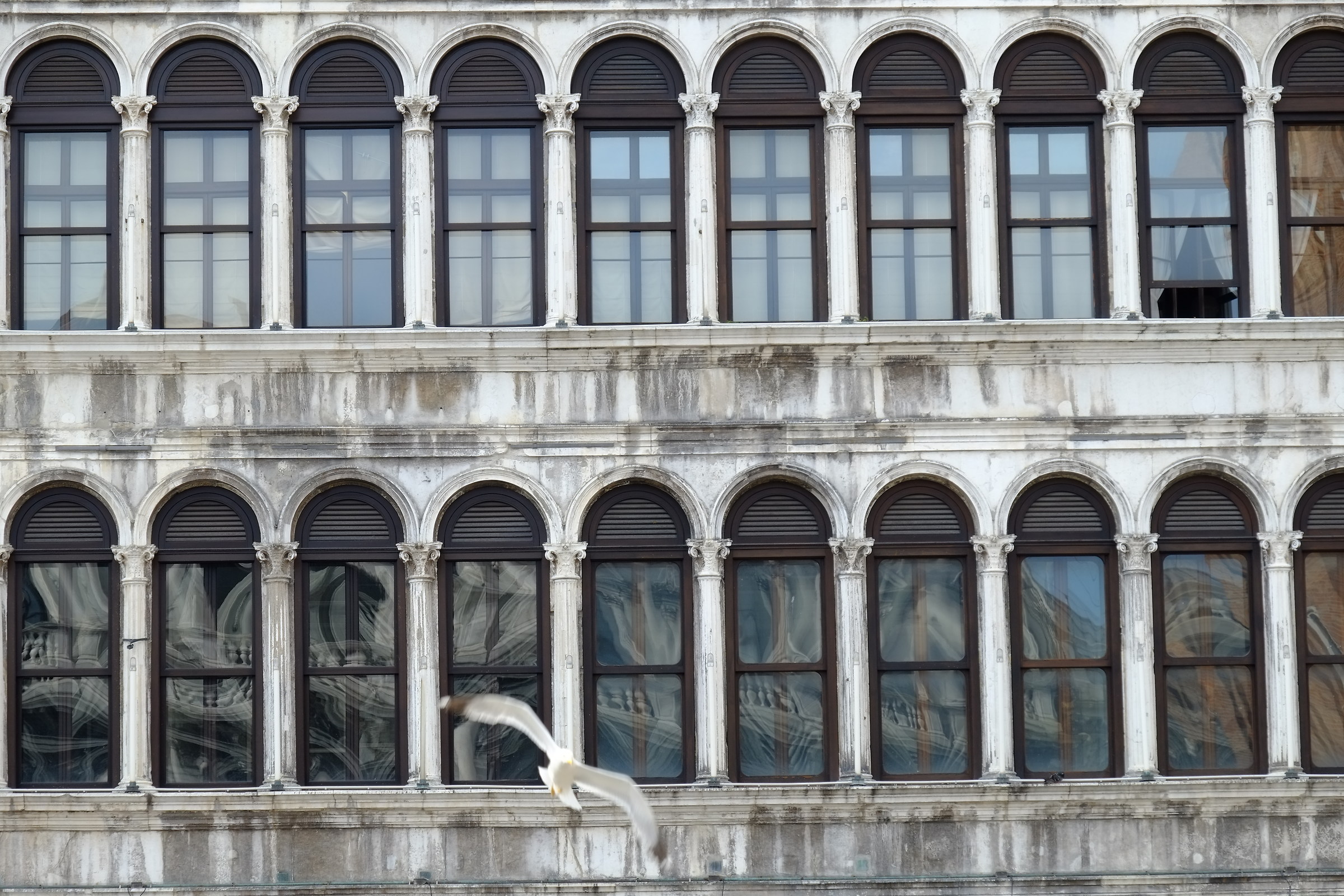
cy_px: 448
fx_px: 4666
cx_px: 672
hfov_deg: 16.4
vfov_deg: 11.0
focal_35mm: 125
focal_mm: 83.3
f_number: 7.1
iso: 200
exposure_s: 1/125
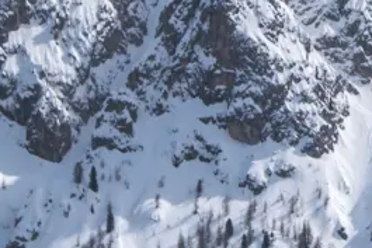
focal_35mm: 450
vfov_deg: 3.0
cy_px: -467
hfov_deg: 4.5
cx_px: 800
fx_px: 4652
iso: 100
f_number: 5.6
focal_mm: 62
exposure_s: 1/640
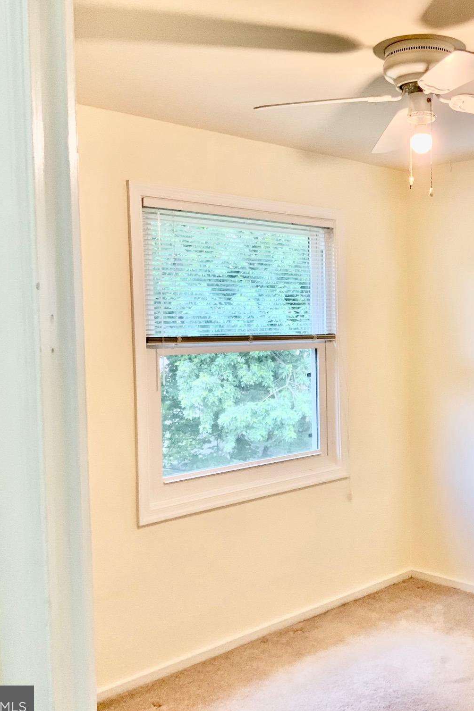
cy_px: 362
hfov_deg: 31.5
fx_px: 810
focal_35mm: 41
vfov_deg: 47.4
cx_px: 399
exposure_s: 1/60
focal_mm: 3
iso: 64
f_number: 1.8
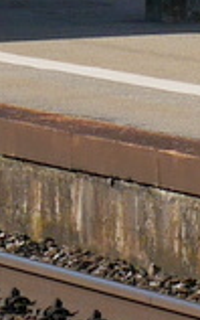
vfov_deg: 3.1
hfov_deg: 1.9
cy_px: -376
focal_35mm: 677
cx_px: -697
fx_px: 5893
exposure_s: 1/400
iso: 160
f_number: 9
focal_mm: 42
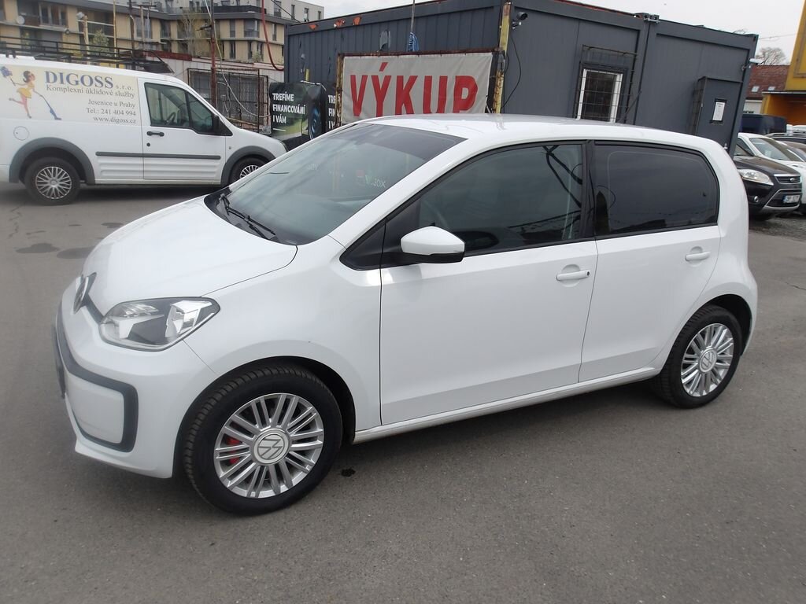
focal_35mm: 27
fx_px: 629
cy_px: 302
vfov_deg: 51.4
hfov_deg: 65.3
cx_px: 403
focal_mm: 4.9
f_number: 10.4
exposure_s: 1/114
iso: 100
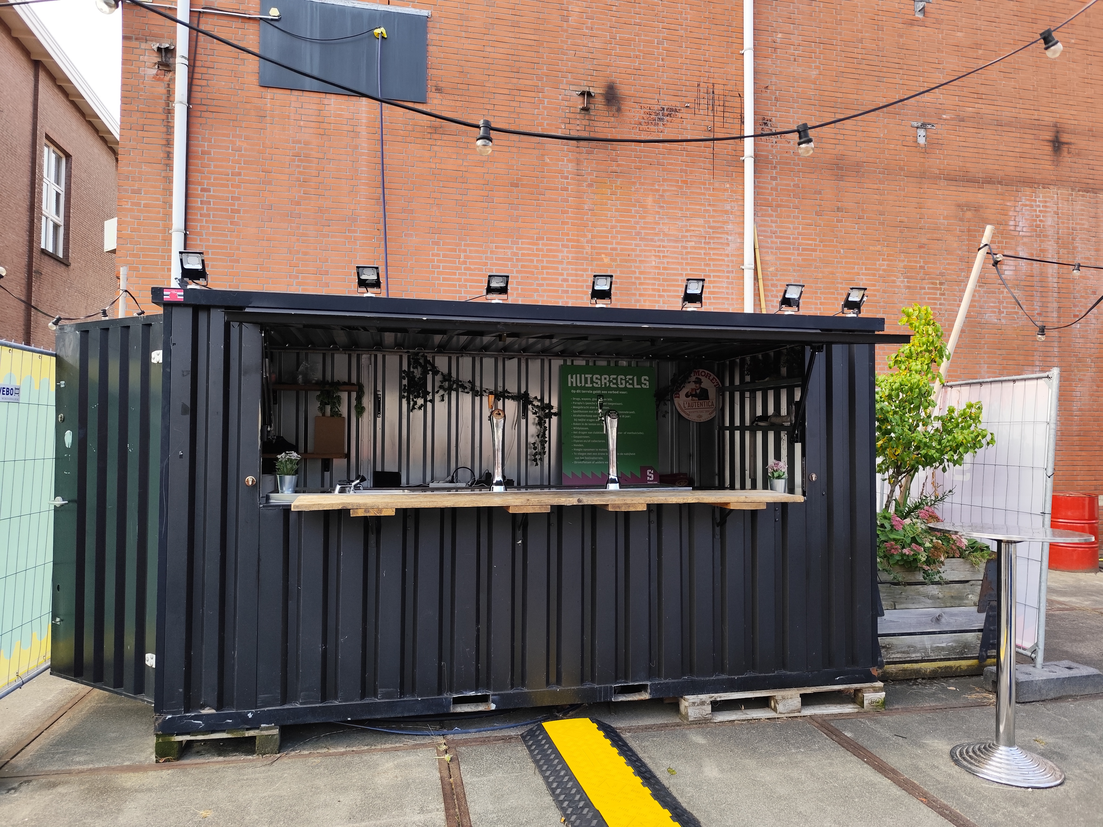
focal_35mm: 23
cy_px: 414
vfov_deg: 58.9
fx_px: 733
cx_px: 552
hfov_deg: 73.9
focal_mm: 6.14
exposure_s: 1/188
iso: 50
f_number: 1.65
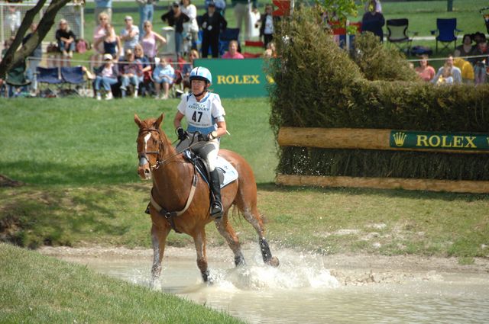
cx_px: 244
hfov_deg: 6.9
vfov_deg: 4.6
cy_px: 162
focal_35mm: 300
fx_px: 4070
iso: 500
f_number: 5.6
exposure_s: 1/1000
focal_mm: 200
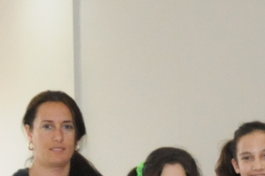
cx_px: 455
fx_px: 1154
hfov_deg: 12.2
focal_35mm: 157
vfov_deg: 8.3
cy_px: 358
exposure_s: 1/60
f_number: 7.1
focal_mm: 18
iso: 3200
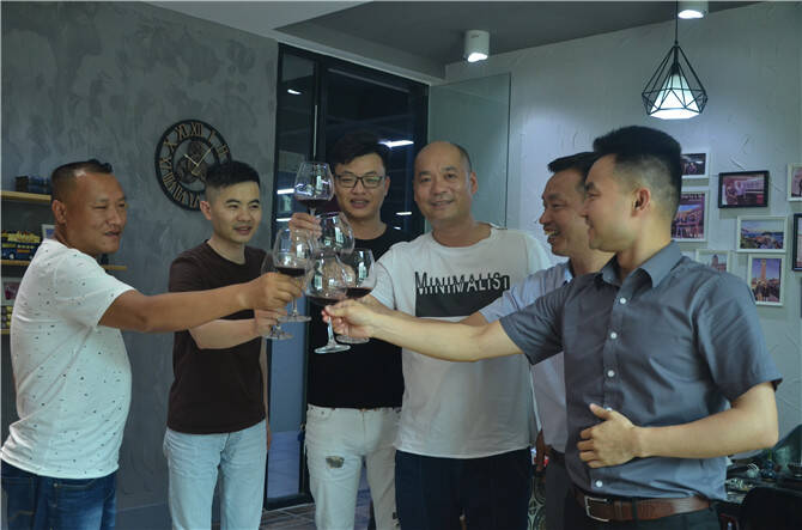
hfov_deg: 49.7
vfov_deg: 34.0
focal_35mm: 39
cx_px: 401
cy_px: 265
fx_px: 867
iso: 400
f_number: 4.5
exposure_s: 1/80
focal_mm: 26
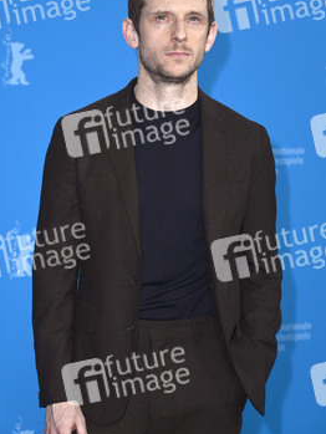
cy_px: 190
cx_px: 162
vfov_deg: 17.9
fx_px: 1380
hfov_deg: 13.5
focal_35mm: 110
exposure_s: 1/250
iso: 800
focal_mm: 100
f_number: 5.6
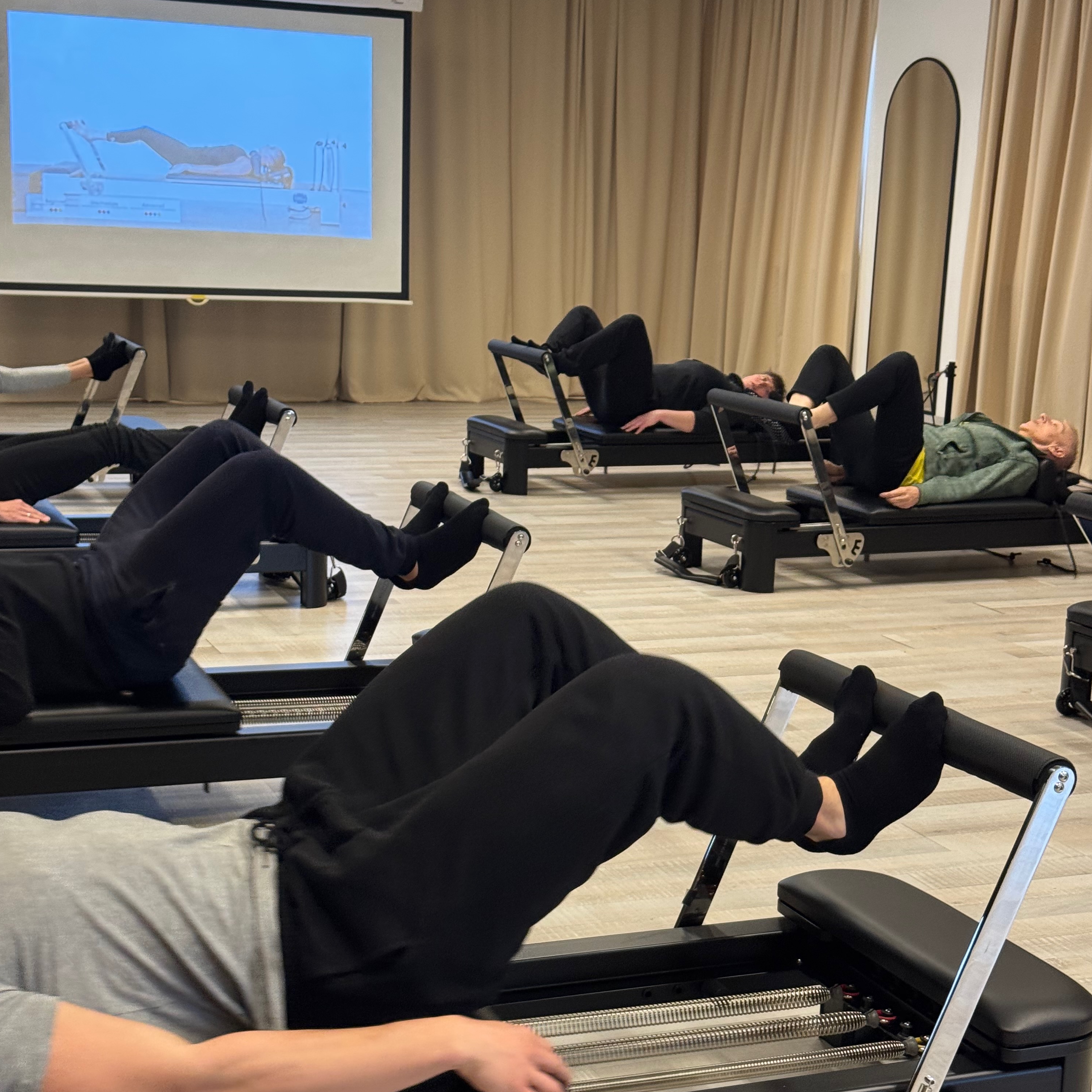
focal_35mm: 57
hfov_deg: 30.0
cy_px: 679
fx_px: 2034
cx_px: 548
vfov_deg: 29.9
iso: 200
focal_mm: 6.76
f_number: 1.78
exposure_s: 1/40
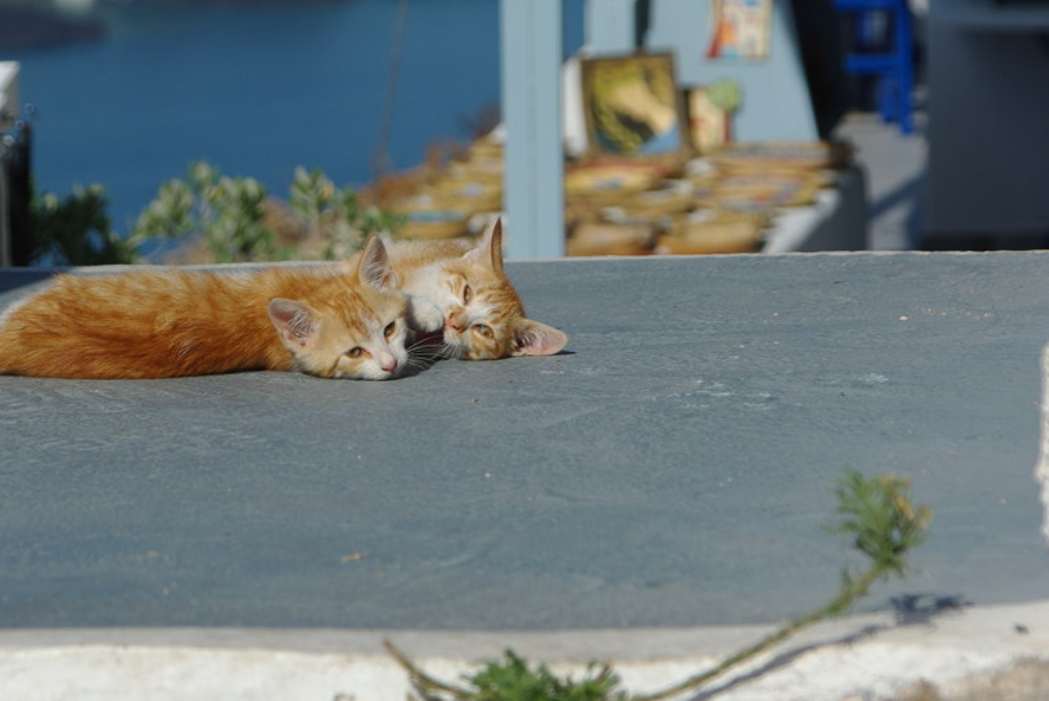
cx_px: 373
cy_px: 314
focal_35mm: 203
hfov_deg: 10.1
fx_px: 5920
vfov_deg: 6.8
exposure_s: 1/640
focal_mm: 100
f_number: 8
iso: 100
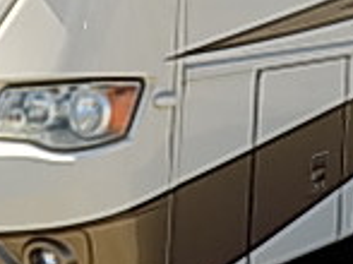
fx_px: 1019
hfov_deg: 19.6
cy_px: -67
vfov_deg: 14.2
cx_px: 197
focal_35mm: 100
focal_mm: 4
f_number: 3.1
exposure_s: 1/500
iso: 80
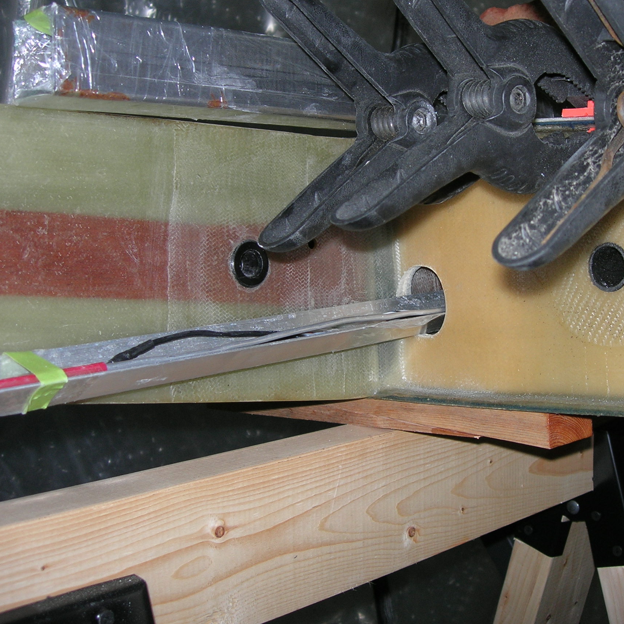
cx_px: 420
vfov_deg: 33.4
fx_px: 1040
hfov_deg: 33.1
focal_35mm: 51
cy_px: 277
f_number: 2.8
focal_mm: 7.8
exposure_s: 1/60.1
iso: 64
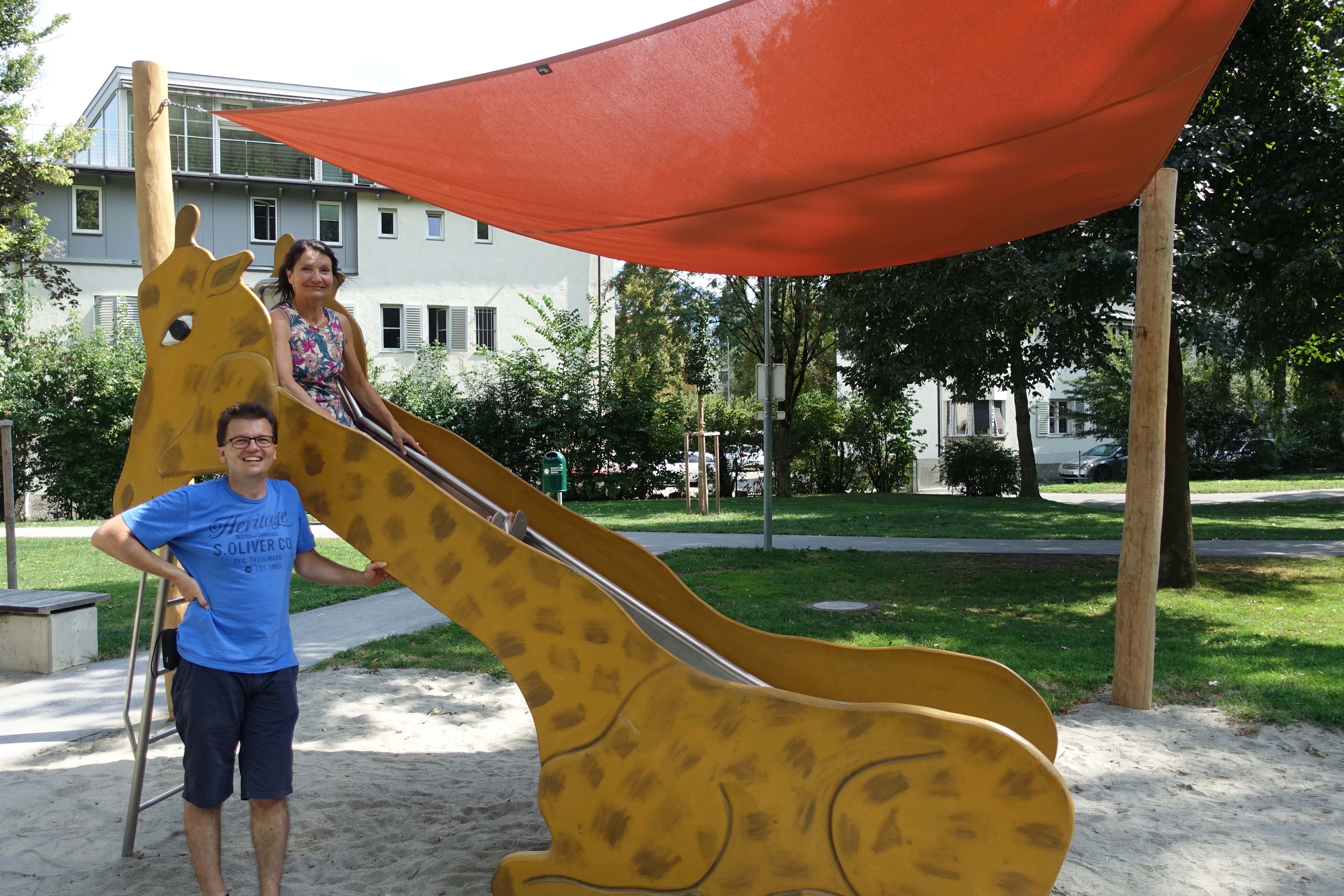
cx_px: 670
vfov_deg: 47.9
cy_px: 429
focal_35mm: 27
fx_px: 1008
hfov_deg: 67.4
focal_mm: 8.8
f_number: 1.8
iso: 125
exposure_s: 1/160
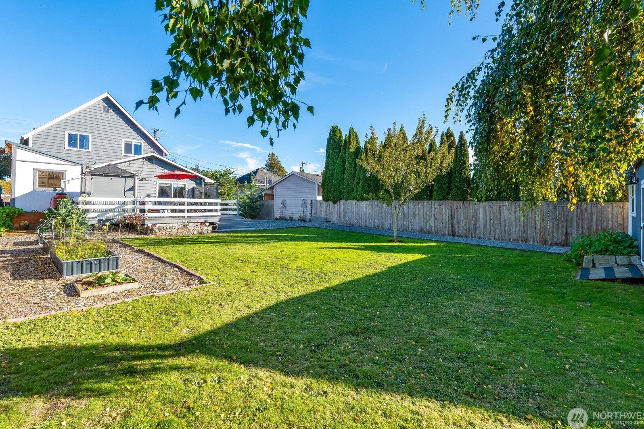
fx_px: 314
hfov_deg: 91.5
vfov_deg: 68.8
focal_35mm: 18
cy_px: 206
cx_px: 324
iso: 400
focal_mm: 16.5
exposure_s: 1/400
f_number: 9
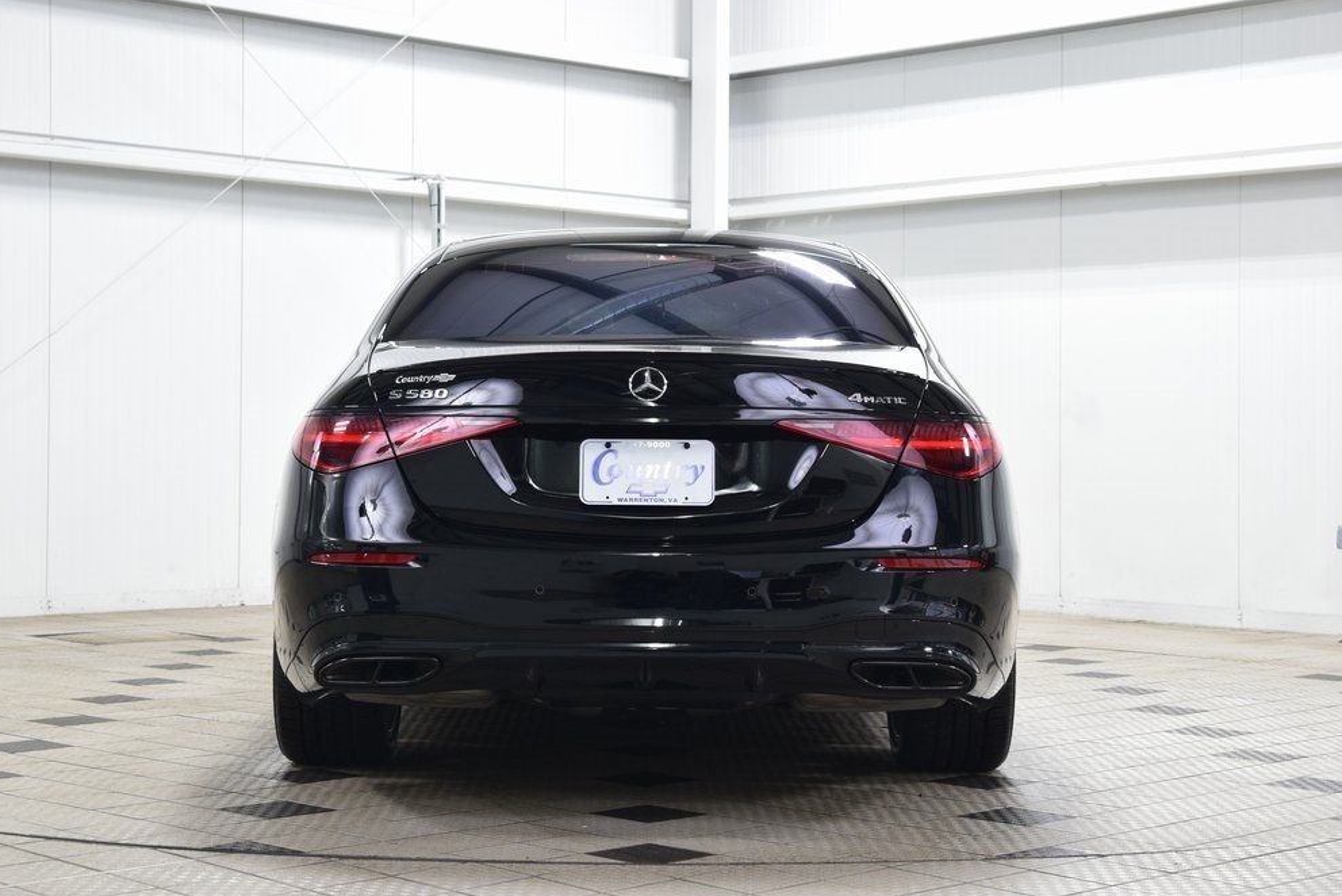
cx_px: 651
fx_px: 2424
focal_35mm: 65
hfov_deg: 30.9
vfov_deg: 20.9
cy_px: 458
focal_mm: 42
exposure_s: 1/15
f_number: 6.3
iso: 800
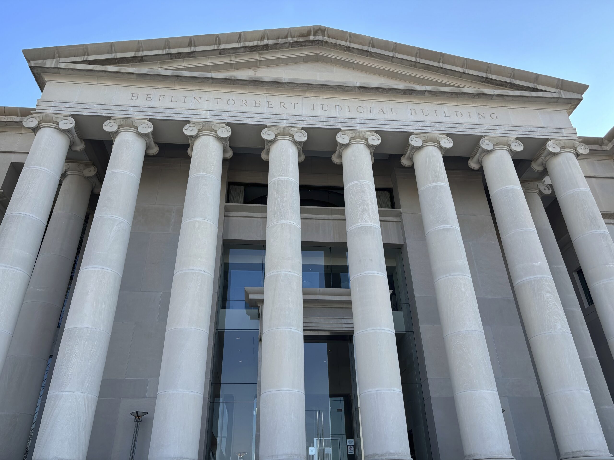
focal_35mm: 26
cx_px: 307
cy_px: 230
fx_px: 461
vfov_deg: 53.1
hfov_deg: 67.3
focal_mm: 5.96
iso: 50
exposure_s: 1/918
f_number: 1.6
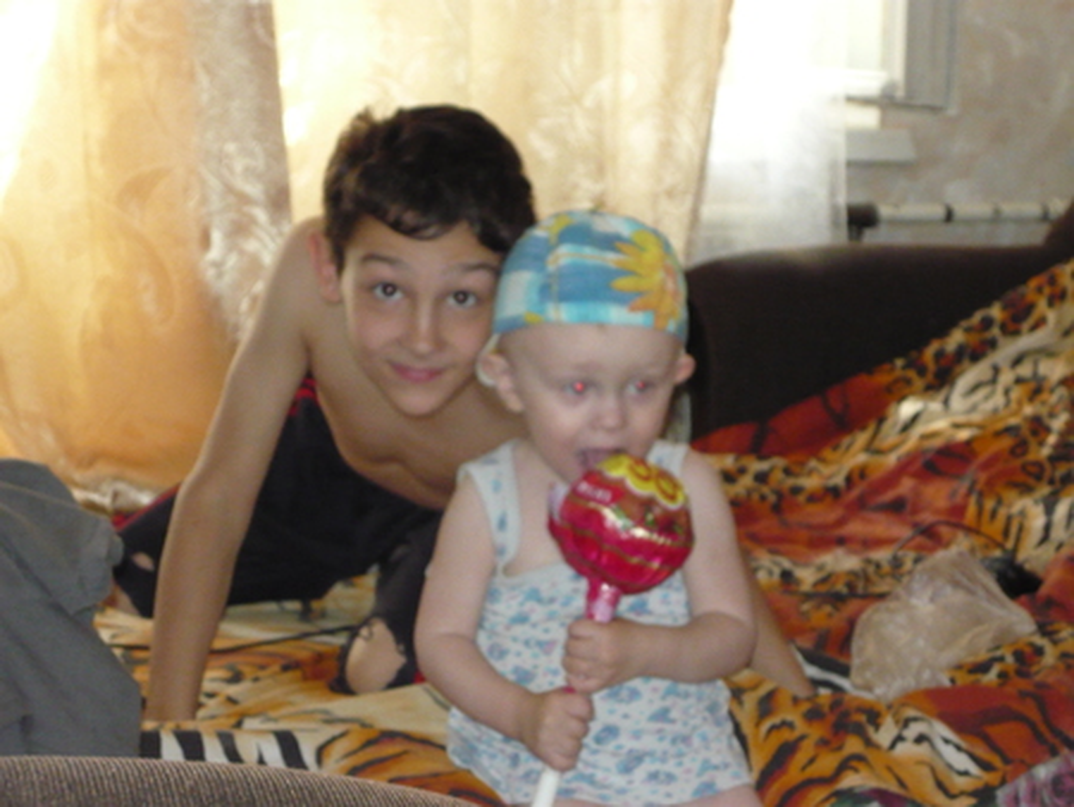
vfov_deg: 14.8
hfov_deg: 19.6
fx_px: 3104
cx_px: 537
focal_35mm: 100
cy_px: 404
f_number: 5.1
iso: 500
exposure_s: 1/60
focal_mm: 16.5
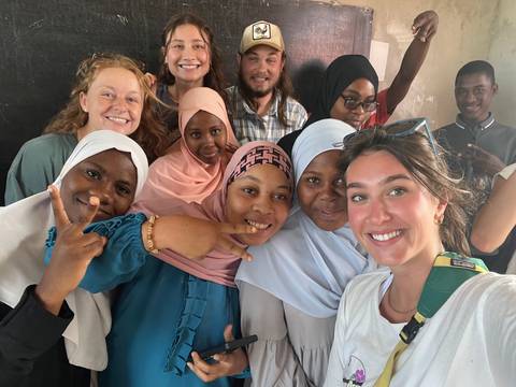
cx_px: 258
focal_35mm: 23
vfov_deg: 58.9
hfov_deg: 73.9
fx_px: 343
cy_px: 194
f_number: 2.2
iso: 100
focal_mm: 2.71
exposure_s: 1/88
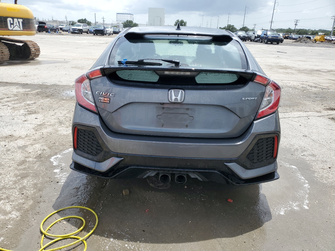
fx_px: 252
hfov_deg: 67.3
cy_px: 126
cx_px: 168
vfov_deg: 53.1
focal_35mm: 26
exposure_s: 1/2500
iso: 50
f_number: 1.5
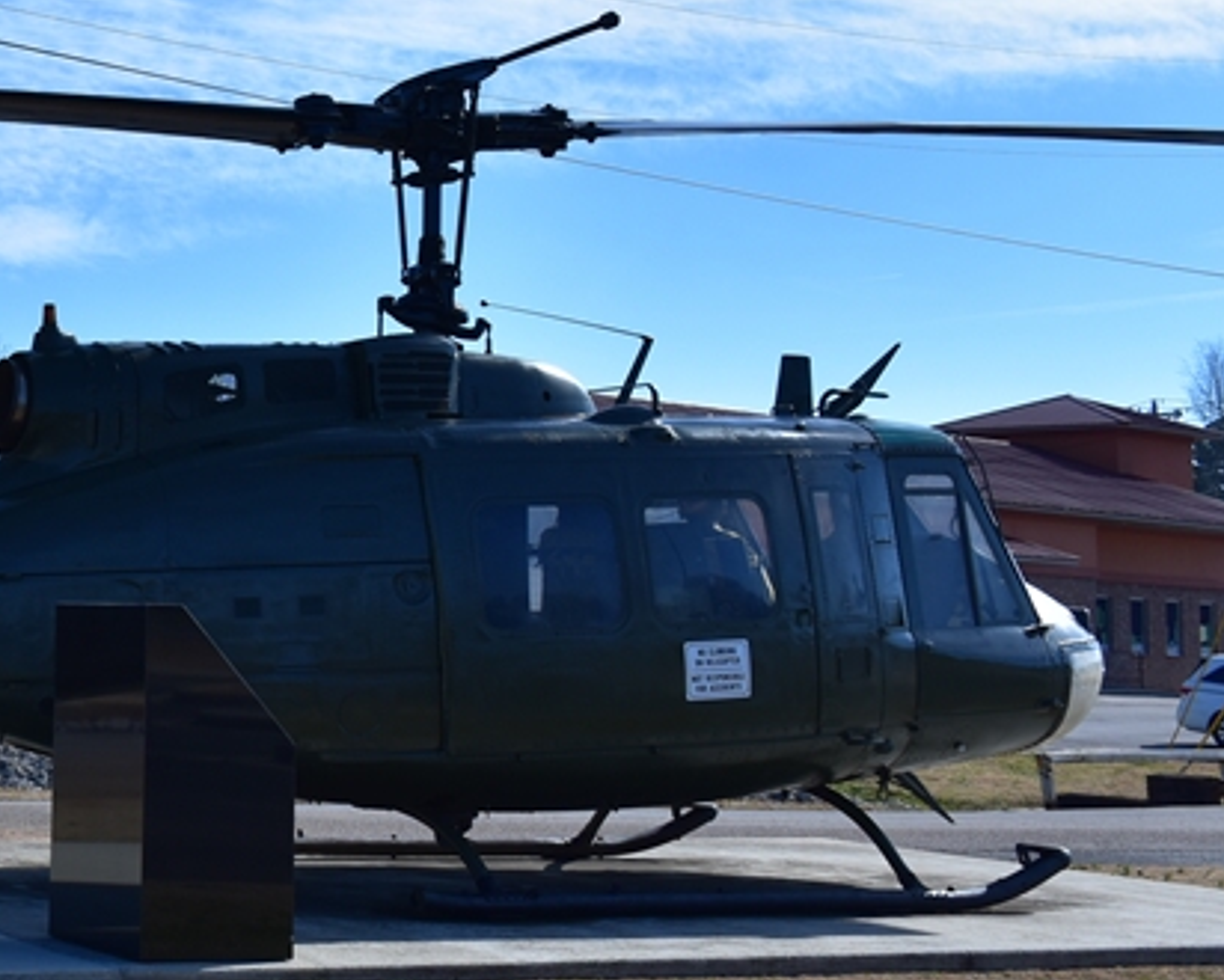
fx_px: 2537
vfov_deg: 21.8
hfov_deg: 24.9
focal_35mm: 70
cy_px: 310
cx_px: -181
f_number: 8
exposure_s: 1/500
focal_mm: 20
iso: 110
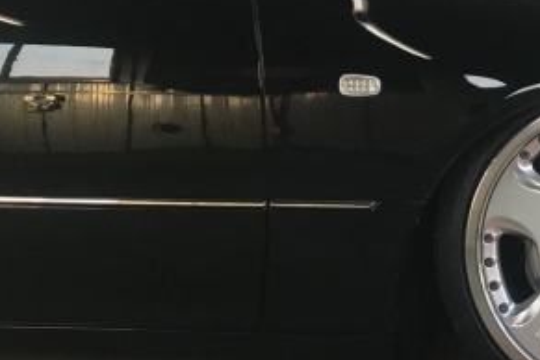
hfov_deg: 29.8
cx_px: 538
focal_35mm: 63
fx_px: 945
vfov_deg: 21.6
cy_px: 161
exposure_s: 1/33
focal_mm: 3.99
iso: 20
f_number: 1.8
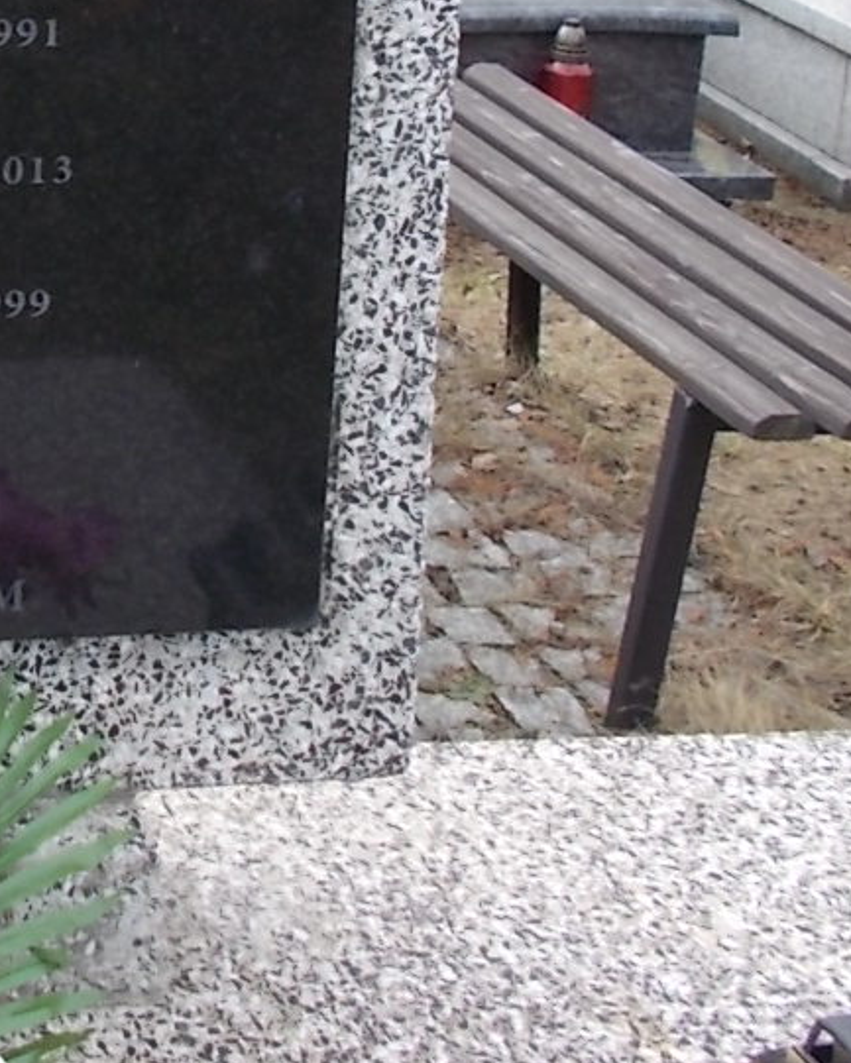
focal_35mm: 75
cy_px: -73
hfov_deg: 18.7
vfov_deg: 23.9
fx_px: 2361
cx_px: -320
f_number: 3.2
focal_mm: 4.6
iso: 80
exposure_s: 1/320
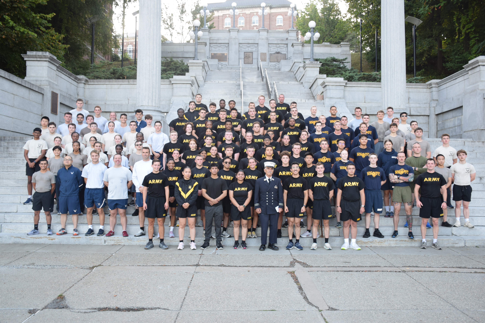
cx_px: 242
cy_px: 162
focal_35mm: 33
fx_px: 445
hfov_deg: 57.2
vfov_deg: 40.0
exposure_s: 1/125
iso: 400
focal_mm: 22
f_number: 5.6
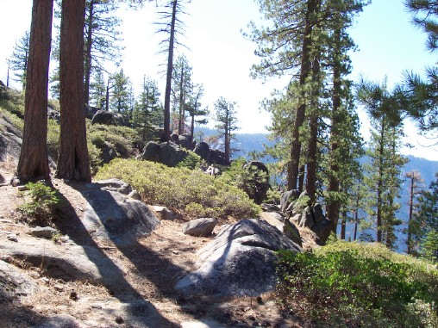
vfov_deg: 38.7
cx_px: 219
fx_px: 468
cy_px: 164
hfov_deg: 50.1
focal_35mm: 37
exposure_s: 1/180
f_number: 5.6
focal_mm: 5.6
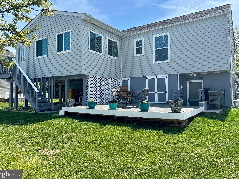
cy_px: 87
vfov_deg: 51.3
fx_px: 186
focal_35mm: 27
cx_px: 115
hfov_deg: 65.3
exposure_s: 1/1642
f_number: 1.6
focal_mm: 5.96
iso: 50
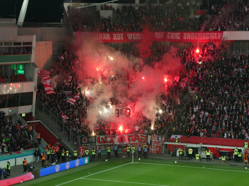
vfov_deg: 12.9
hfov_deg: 17.1
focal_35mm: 115
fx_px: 827
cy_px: 93
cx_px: 124
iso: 250
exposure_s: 1/80
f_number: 5.1
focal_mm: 20.6
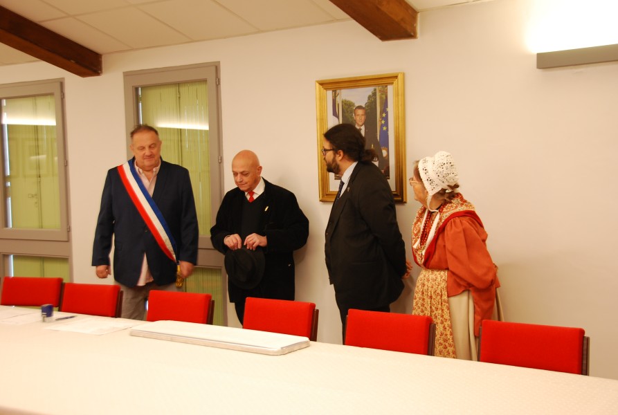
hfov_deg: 41.0
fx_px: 826
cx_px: 309
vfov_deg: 28.2
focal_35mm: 48
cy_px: 208
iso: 360
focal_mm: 32
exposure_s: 1/30
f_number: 4.2
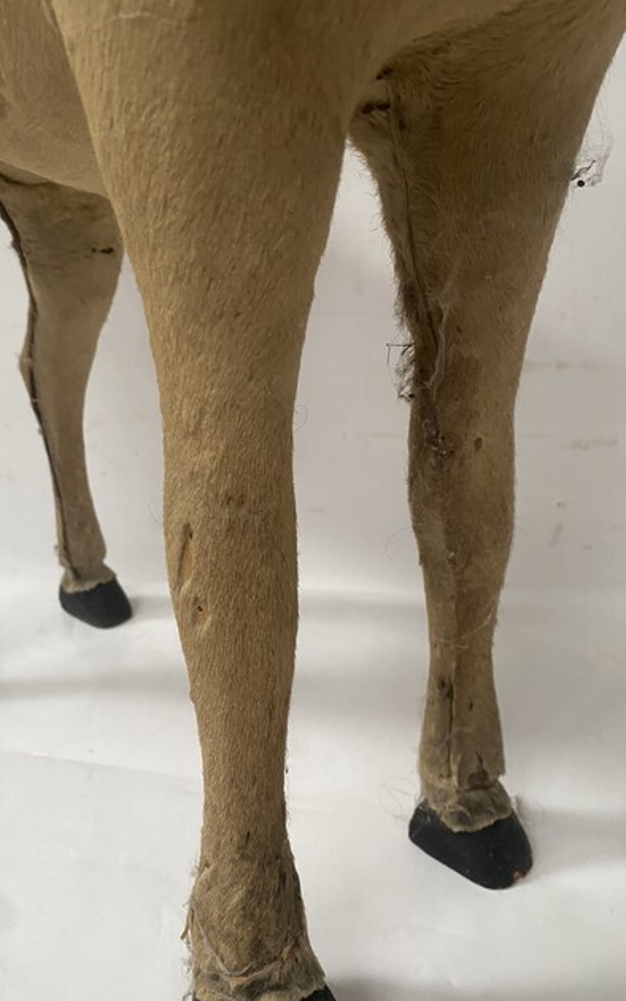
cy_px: 507
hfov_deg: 44.5
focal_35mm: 28
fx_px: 764
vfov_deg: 66.5
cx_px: 291
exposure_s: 1/60
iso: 250
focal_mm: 4.25
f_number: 1.8
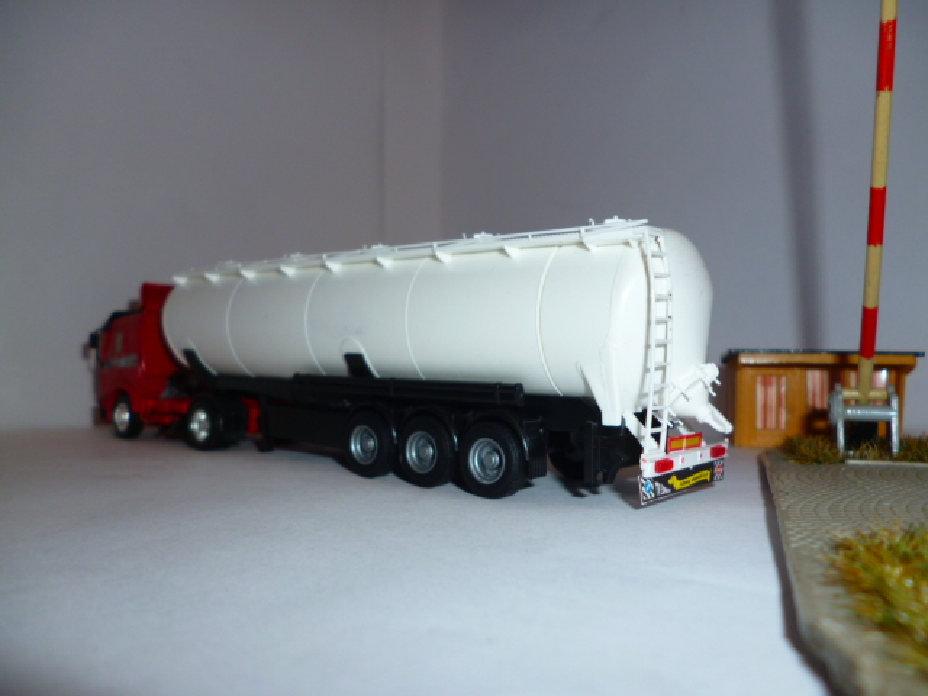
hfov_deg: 63.4
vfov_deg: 49.7
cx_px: 464
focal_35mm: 28
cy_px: 348
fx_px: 751
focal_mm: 5
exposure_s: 1/60
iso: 100
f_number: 3.1
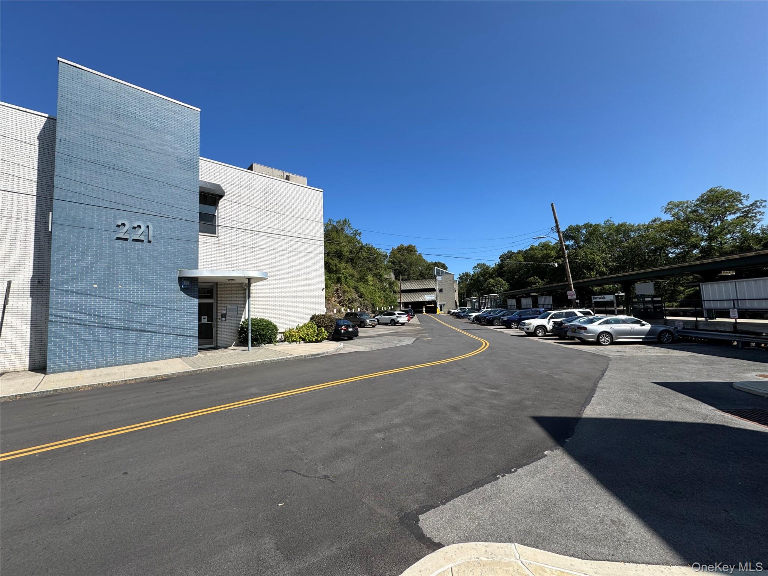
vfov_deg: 85.7
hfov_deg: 102.1
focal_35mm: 14
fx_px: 311
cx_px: 384
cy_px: 288
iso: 50
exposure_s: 1/2494
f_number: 2.2
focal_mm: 2.22
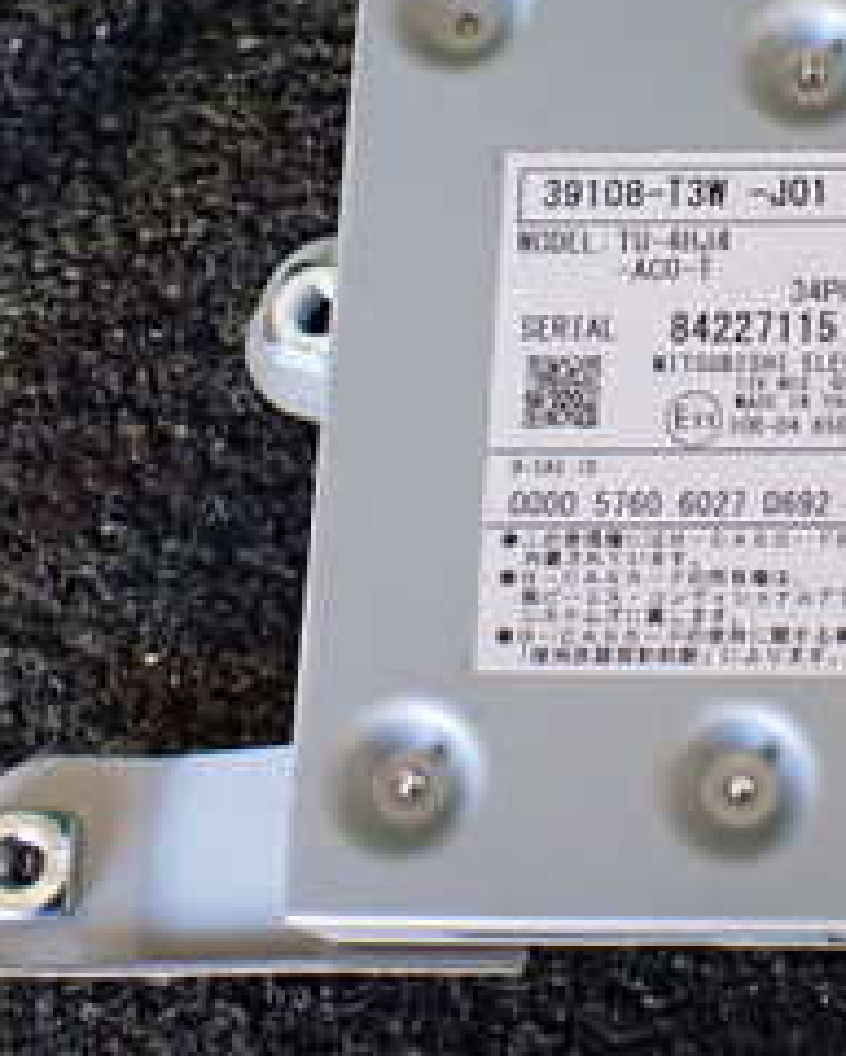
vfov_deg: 25.7
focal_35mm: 73
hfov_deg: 20.4
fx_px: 2283
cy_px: 254
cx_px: 811
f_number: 2.3
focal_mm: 5.4
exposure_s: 1/125
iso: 640
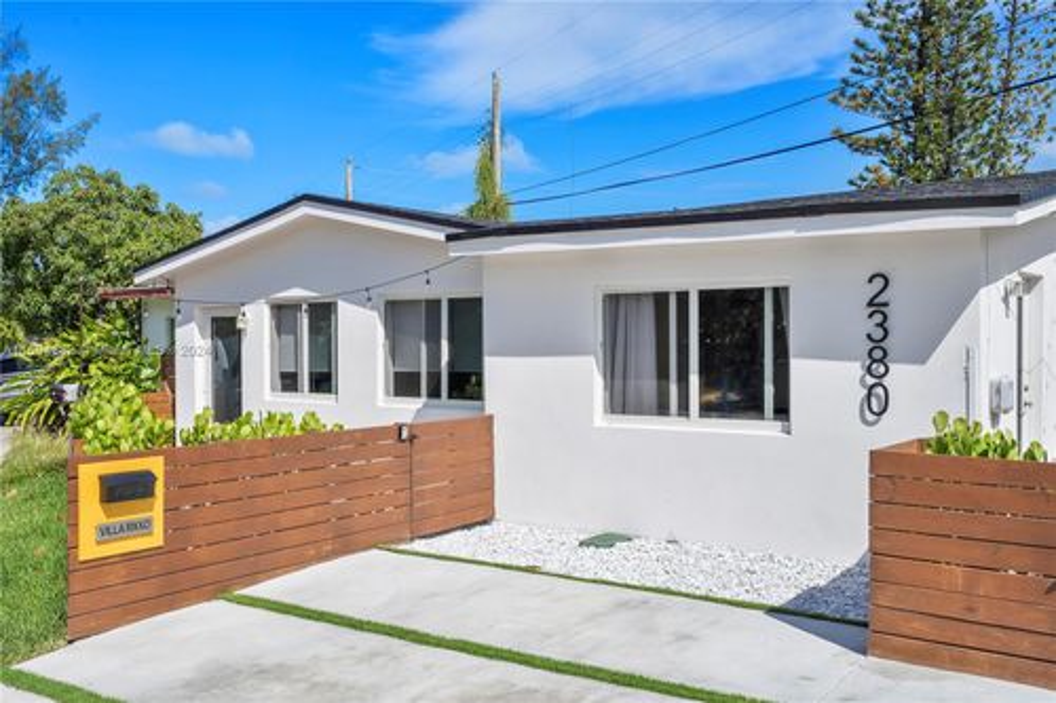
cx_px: 528
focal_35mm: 35
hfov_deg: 54.5
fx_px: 1026
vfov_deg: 37.8
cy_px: 352
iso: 100
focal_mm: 35
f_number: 10
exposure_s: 1/250
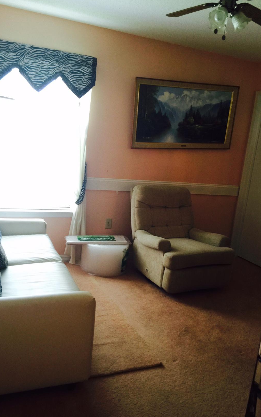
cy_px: 207
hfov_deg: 40.6
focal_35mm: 31
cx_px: 123
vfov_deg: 61.2
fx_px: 353
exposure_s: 1/15
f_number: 2.2
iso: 80
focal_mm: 4.15
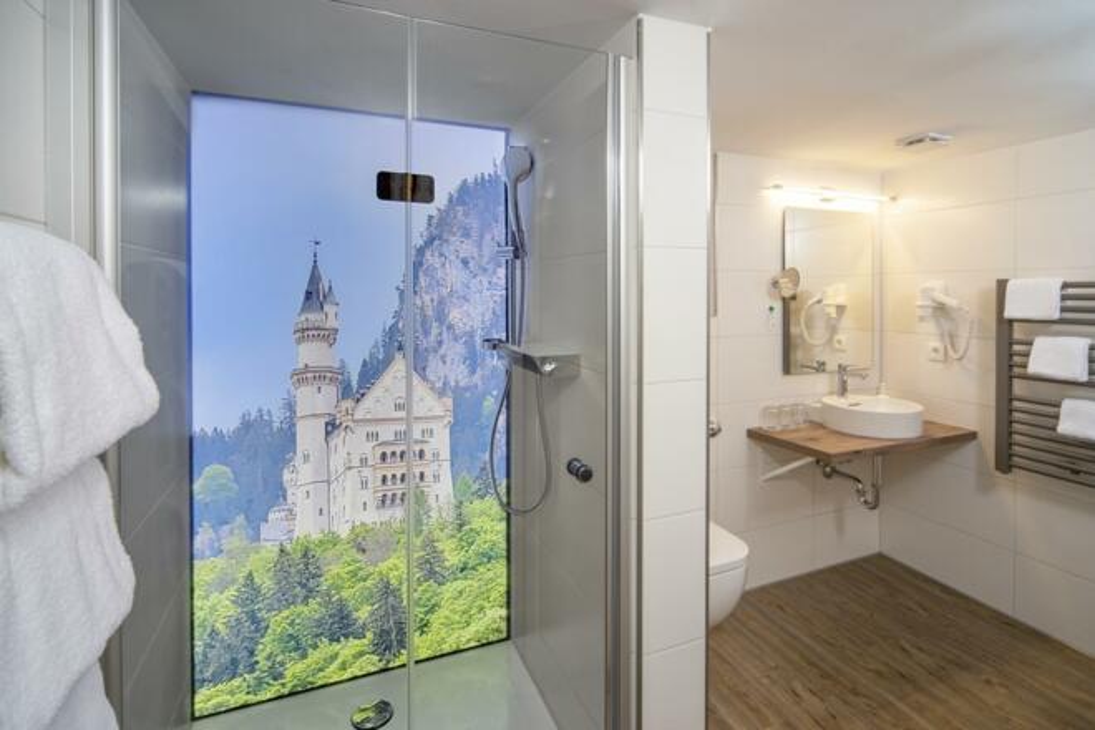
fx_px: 517
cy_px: 365
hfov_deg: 93.3
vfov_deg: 70.4
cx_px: 548
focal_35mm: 17
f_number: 11
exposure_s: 1/20
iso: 200
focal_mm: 17
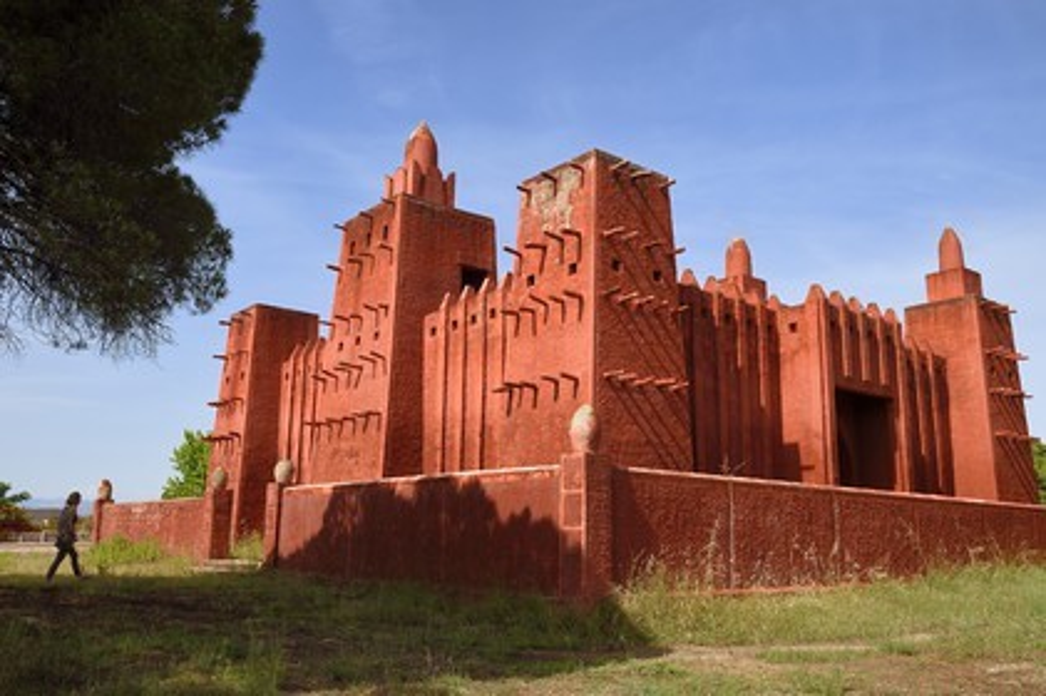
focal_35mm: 32
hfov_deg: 58.8
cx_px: 523
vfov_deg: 41.1
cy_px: 348
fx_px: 929
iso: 200
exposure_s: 1/250
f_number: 13
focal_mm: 32
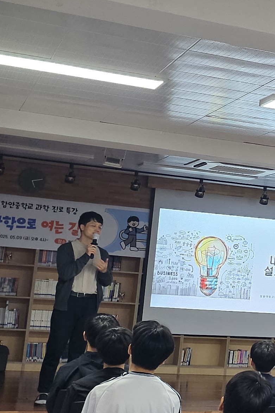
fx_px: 974
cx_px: 472
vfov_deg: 23.9
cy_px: 194
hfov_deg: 14.4
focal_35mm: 85
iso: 320
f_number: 1.8
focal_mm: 5
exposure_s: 1/120
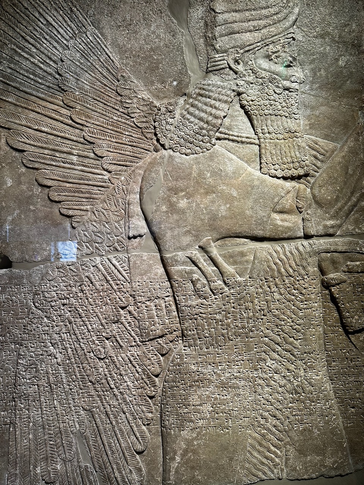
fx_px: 336
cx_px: 182
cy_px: 242
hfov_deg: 56.8
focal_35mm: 24
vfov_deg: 71.6
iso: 200
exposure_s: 1/82
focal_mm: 6.86
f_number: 1.78
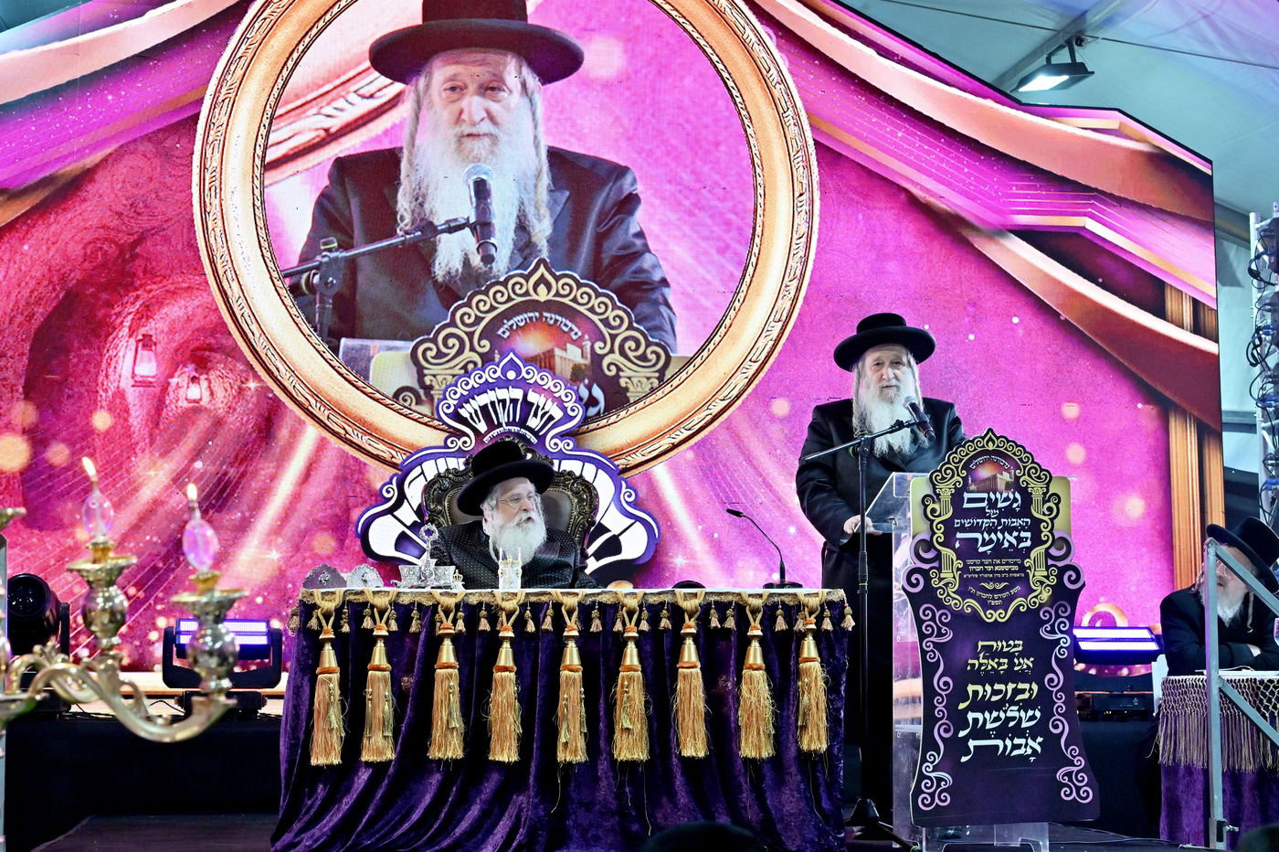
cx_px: 640
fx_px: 2024
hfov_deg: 35.1
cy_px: 426
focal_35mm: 57
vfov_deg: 23.8
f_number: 4
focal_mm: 38
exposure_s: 1/125
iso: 800
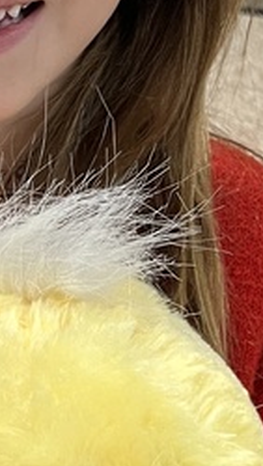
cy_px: 317
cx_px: 15
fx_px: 1435
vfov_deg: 18.4
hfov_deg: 10.4
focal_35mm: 116
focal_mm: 5.1
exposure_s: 1/60
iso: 160
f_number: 1.6
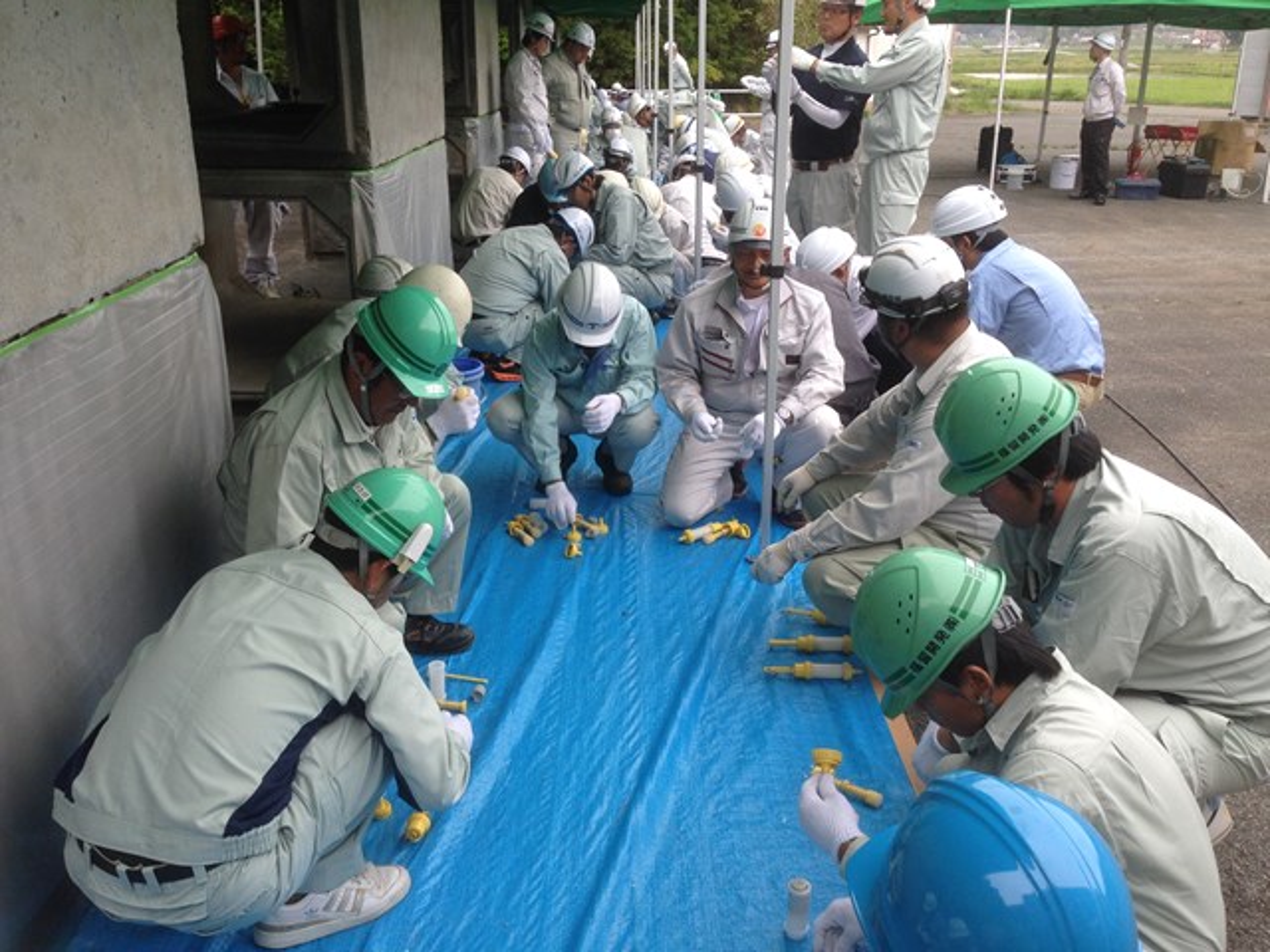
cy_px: 476
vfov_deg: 42.9
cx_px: 635
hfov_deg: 55.4
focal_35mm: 33
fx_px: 1211
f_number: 2.4
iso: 50
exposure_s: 1/218
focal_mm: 4.12
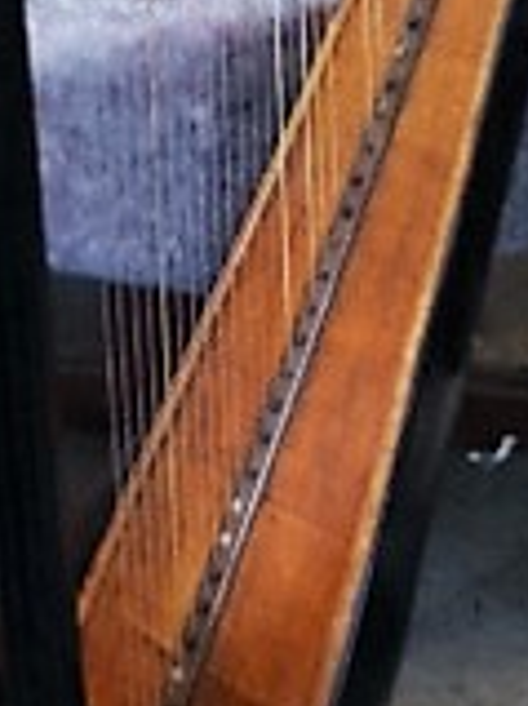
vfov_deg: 13.9
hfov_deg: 10.5
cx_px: 266
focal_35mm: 141
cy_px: 164
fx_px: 2871
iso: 125
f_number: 2.8
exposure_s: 1/15
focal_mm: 3.85
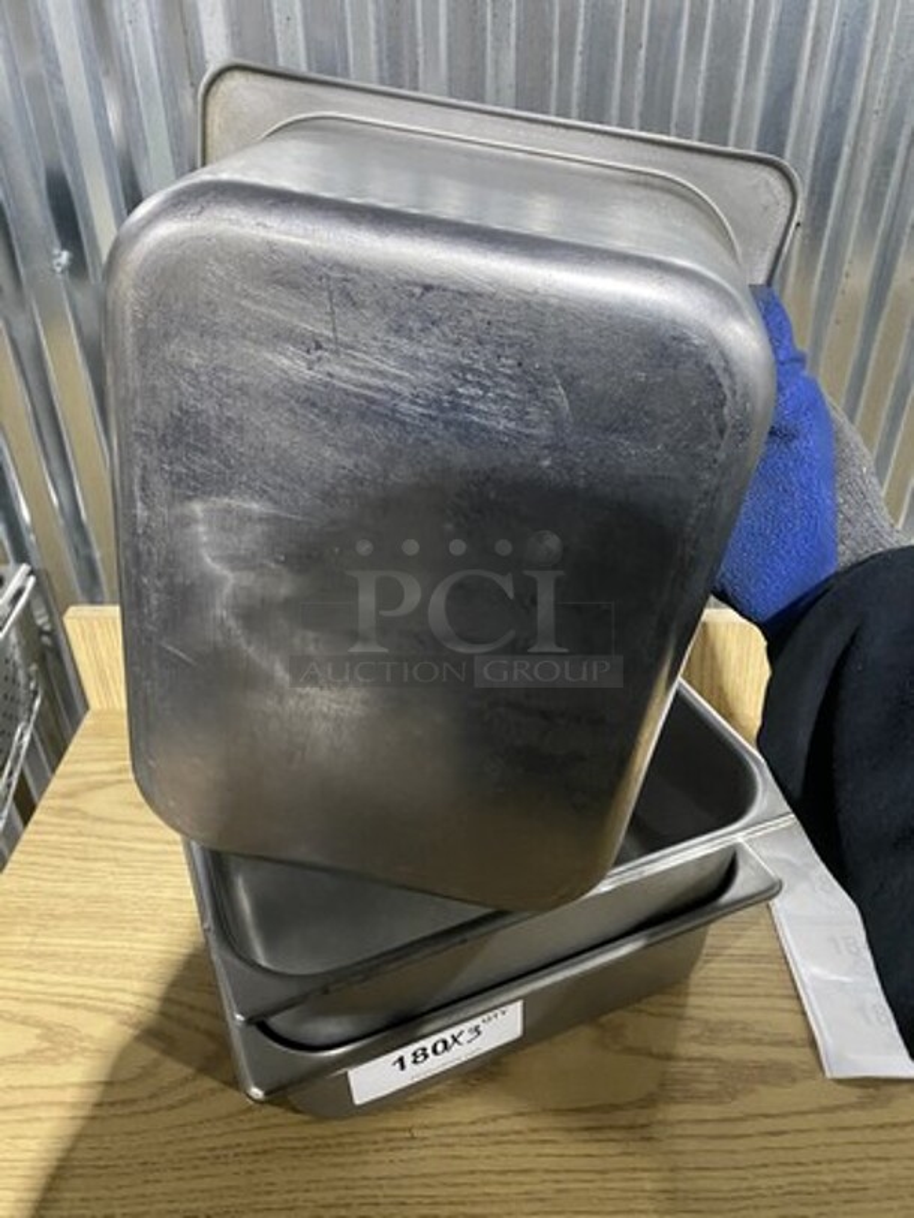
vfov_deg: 67.3
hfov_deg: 53.1
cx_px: 457
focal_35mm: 26
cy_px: 609
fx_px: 915
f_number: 1.8
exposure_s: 1/40
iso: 640
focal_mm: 4.25
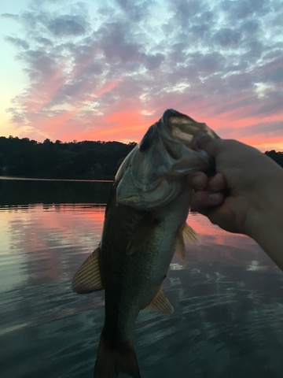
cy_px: 189
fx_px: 316
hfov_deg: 48.2
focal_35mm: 29
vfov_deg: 61.7
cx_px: 142
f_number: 2.2
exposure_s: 1/30
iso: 32
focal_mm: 4.15
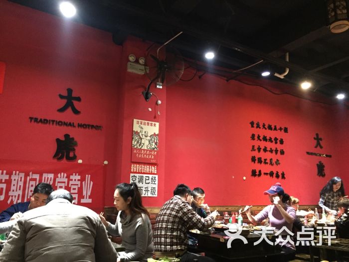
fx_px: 292
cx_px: 174
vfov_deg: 48.2
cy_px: 131
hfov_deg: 61.7
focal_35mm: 29
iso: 320
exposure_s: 1/17
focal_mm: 4.15
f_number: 2.2
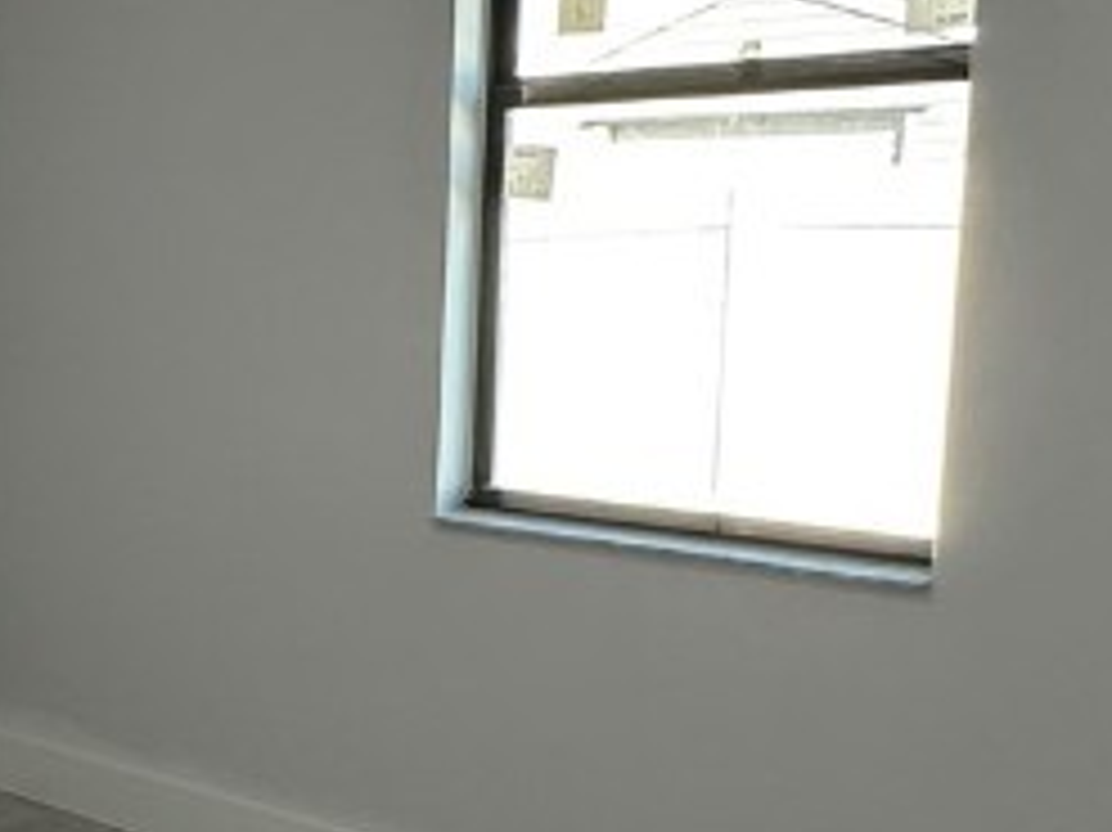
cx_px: -171
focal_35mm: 58
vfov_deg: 25.1
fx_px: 1862
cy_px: 517
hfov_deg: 29.3
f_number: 2.2
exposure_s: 1/120
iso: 125
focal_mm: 2.22
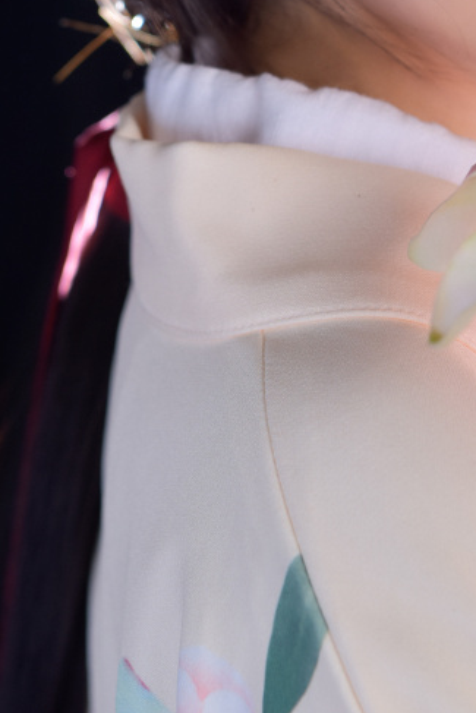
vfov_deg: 15.9
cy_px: 130
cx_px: 434
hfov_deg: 10.7
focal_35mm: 128
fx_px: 2537
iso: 100
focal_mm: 52
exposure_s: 1/100
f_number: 4.5
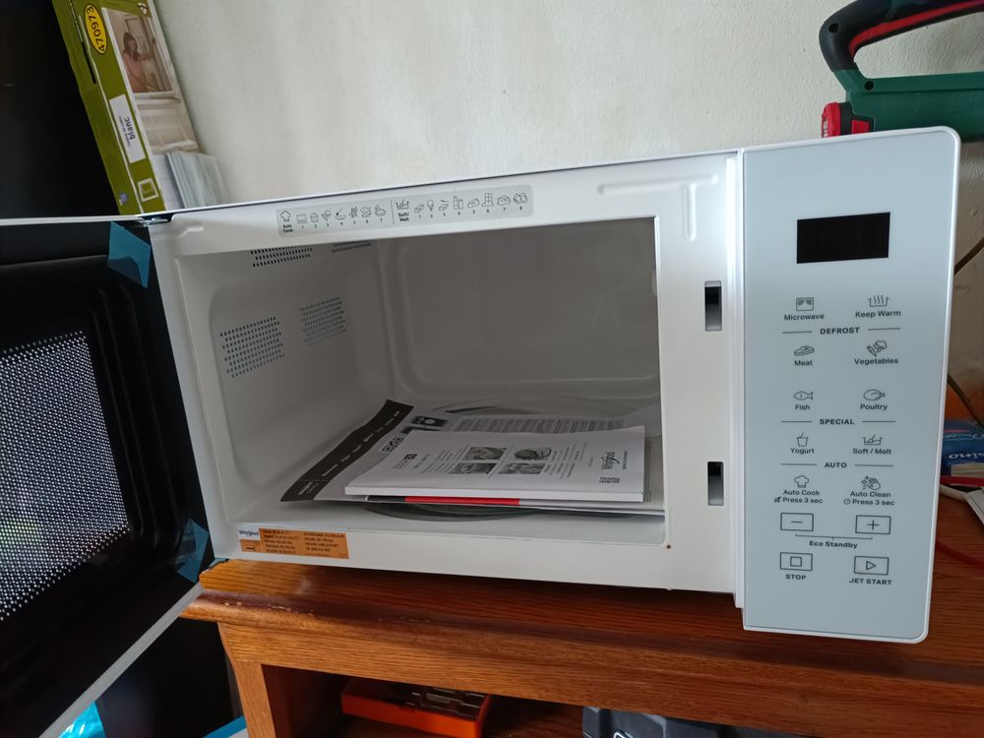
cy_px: 369
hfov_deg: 71.6
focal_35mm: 24
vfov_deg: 56.8
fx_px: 682
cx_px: 492
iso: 1782
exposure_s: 1/25
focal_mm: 5.59
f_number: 1.88
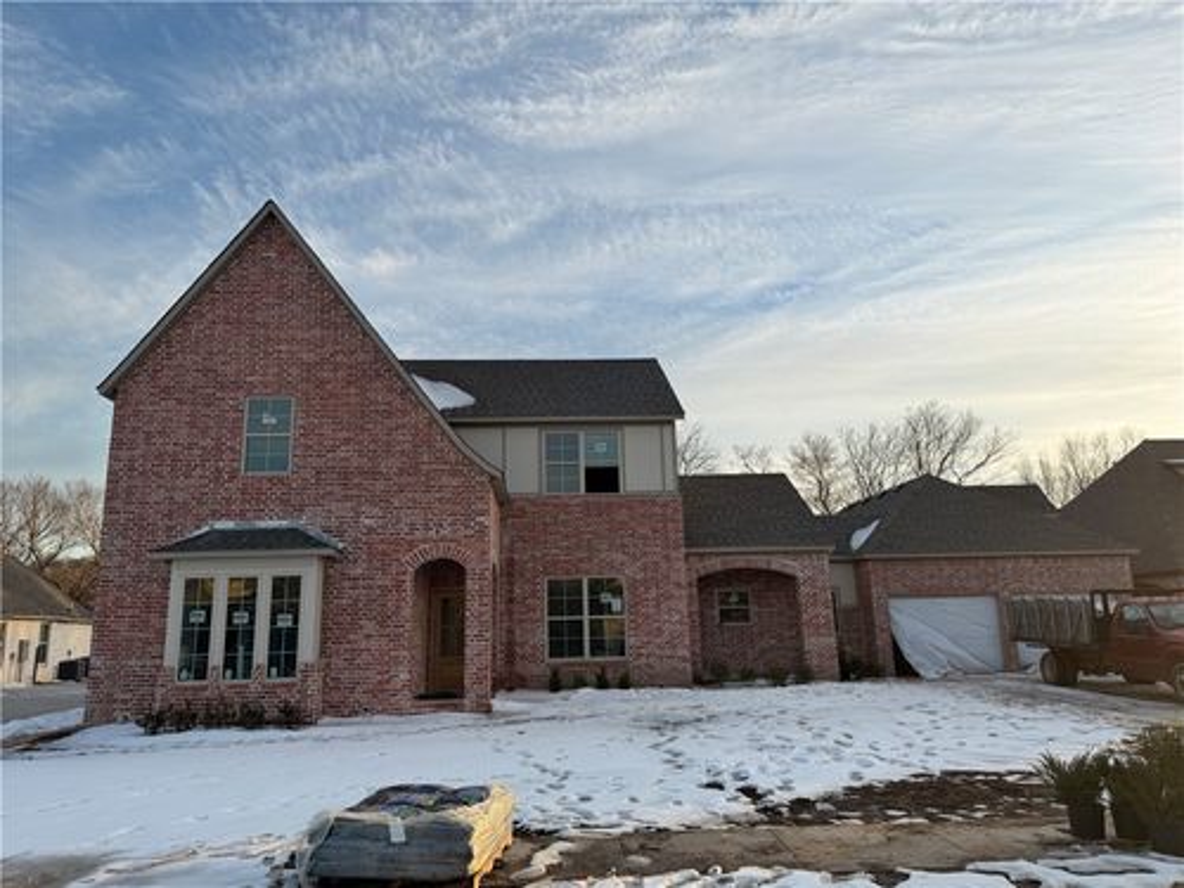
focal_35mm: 24
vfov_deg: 56.8
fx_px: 821
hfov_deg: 71.6
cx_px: 592
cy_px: 444
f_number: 1.78
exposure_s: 1/967
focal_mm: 6.76
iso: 80
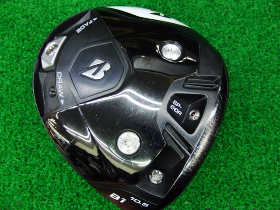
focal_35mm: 37
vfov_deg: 38.7
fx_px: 299
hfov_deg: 50.1
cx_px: 140
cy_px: 105
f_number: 3.6
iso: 400
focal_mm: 6.42
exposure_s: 1/40
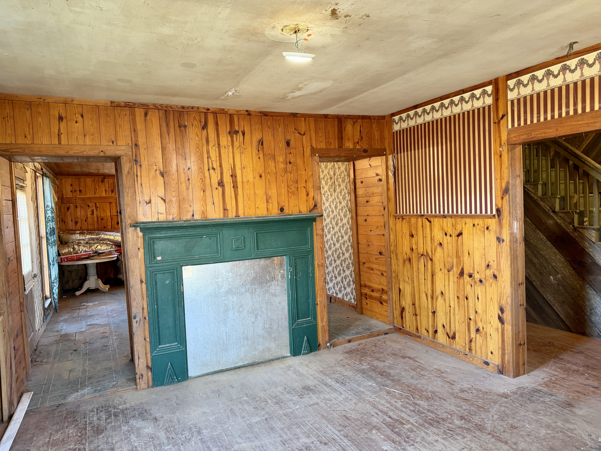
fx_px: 417
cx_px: 300
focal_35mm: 24
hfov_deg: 71.6
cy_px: 226
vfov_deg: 56.8
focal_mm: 6.76
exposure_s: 1/60
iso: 250
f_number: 1.78
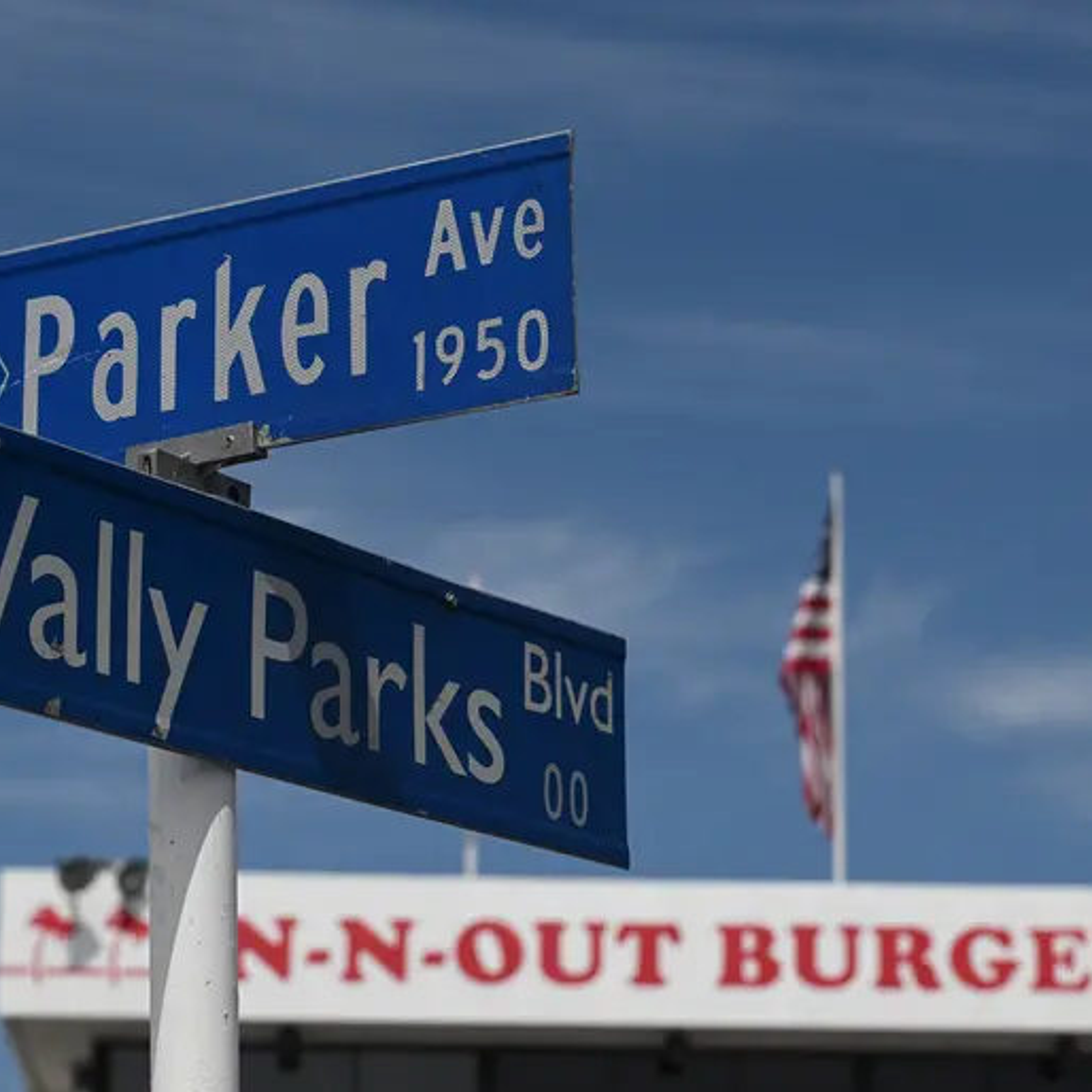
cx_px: 504
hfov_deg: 13.8
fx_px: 4497
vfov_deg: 13.8
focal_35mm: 126
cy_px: 546
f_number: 7.1
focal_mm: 98
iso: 200
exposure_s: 1/1600
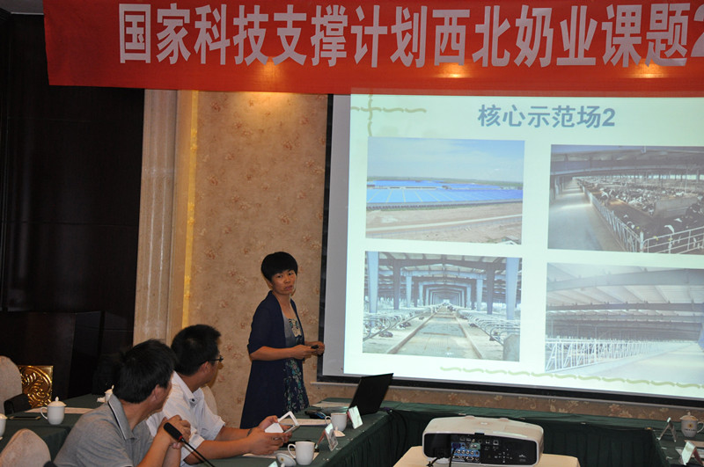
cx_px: 352
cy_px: 234
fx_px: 1318
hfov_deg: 29.9
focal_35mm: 68
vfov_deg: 20.1
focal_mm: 45
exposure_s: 1/60
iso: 800
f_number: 4.8
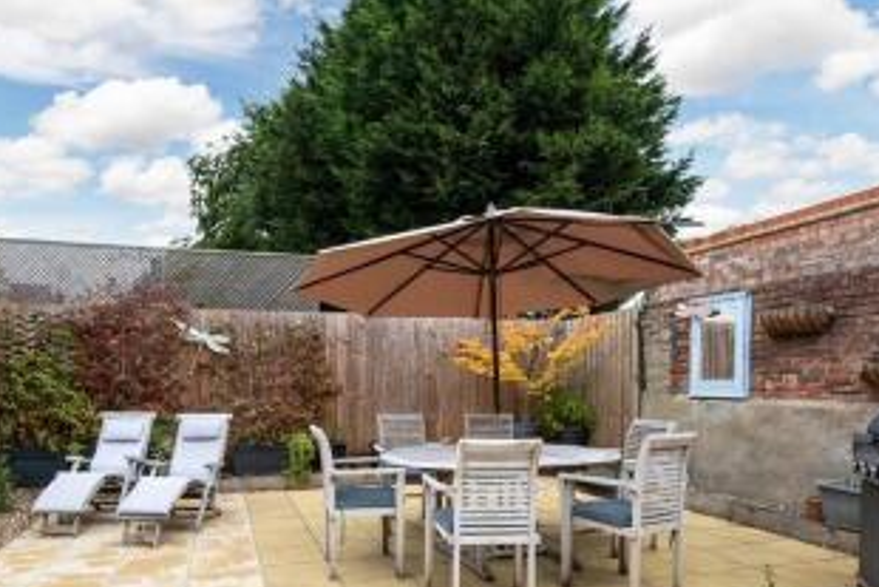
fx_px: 562
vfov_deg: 53.8
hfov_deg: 75.8
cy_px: 401
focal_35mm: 23
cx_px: 386
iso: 160
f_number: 9
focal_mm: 10.1
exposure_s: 1/125
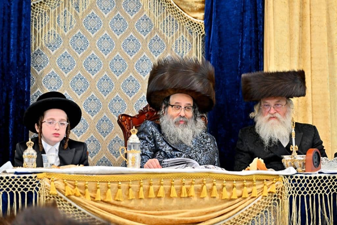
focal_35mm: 83
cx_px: 168
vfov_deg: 16.5
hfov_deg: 24.5
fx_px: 777
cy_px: 112
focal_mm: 83
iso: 640
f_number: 4
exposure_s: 1/160
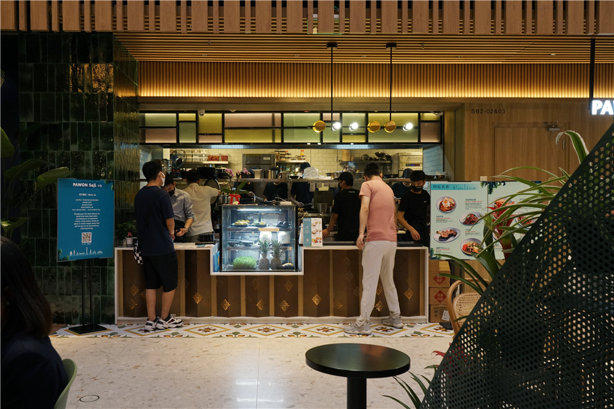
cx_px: 307
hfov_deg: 61.9
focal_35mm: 30
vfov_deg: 43.6
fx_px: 512
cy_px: 204
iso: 1000
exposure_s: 1/60
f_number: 10
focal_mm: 30
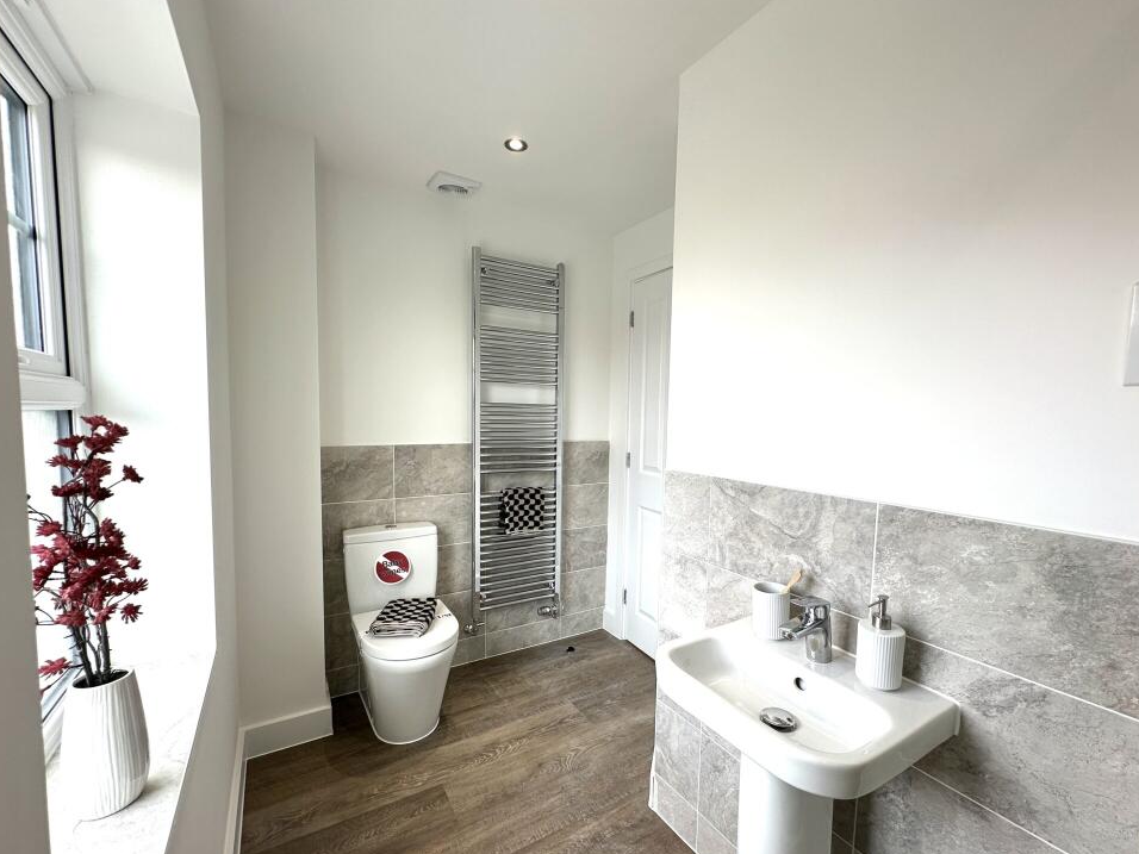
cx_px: 578
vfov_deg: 81.7
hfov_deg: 98.2
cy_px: 449
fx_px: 494
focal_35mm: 15
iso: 40
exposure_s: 1/104
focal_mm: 2.22
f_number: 2.2
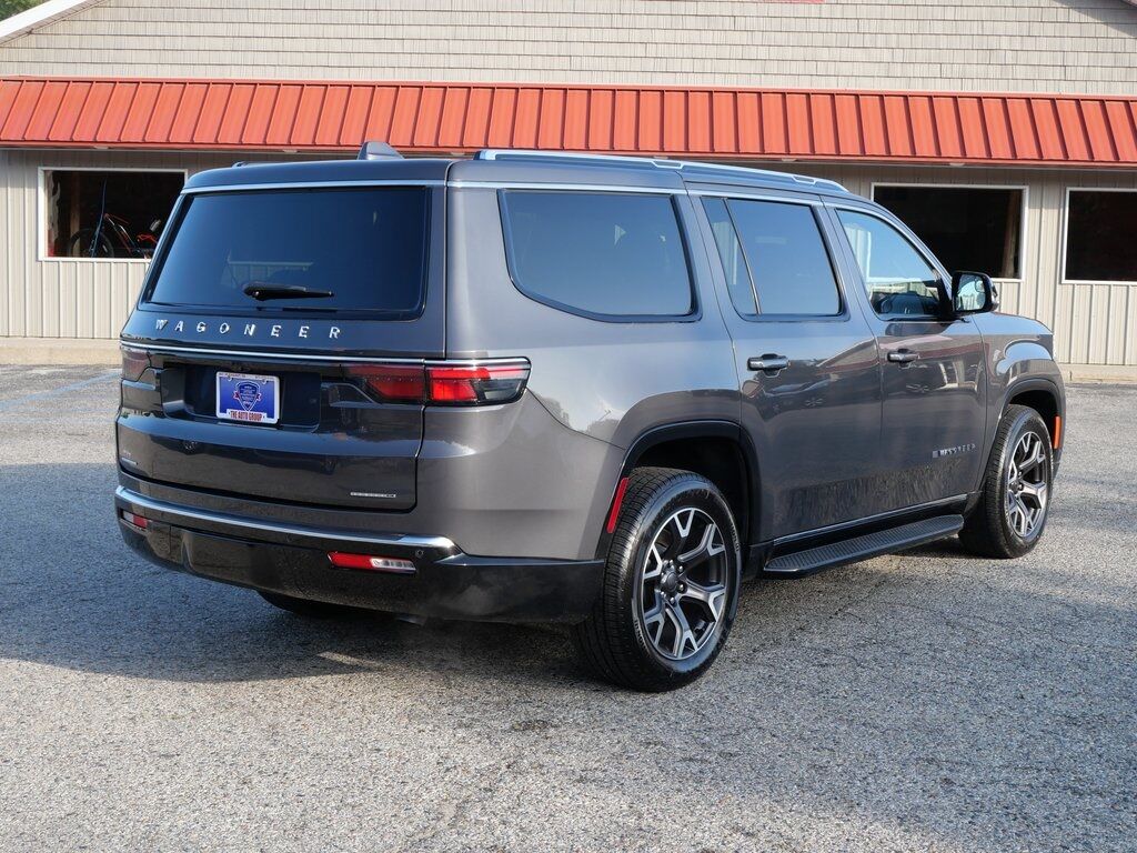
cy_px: 426
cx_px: 568
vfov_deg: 30.3
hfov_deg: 39.7
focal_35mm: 48
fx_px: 1577
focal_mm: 24
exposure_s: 1/200
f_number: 6.3
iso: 200
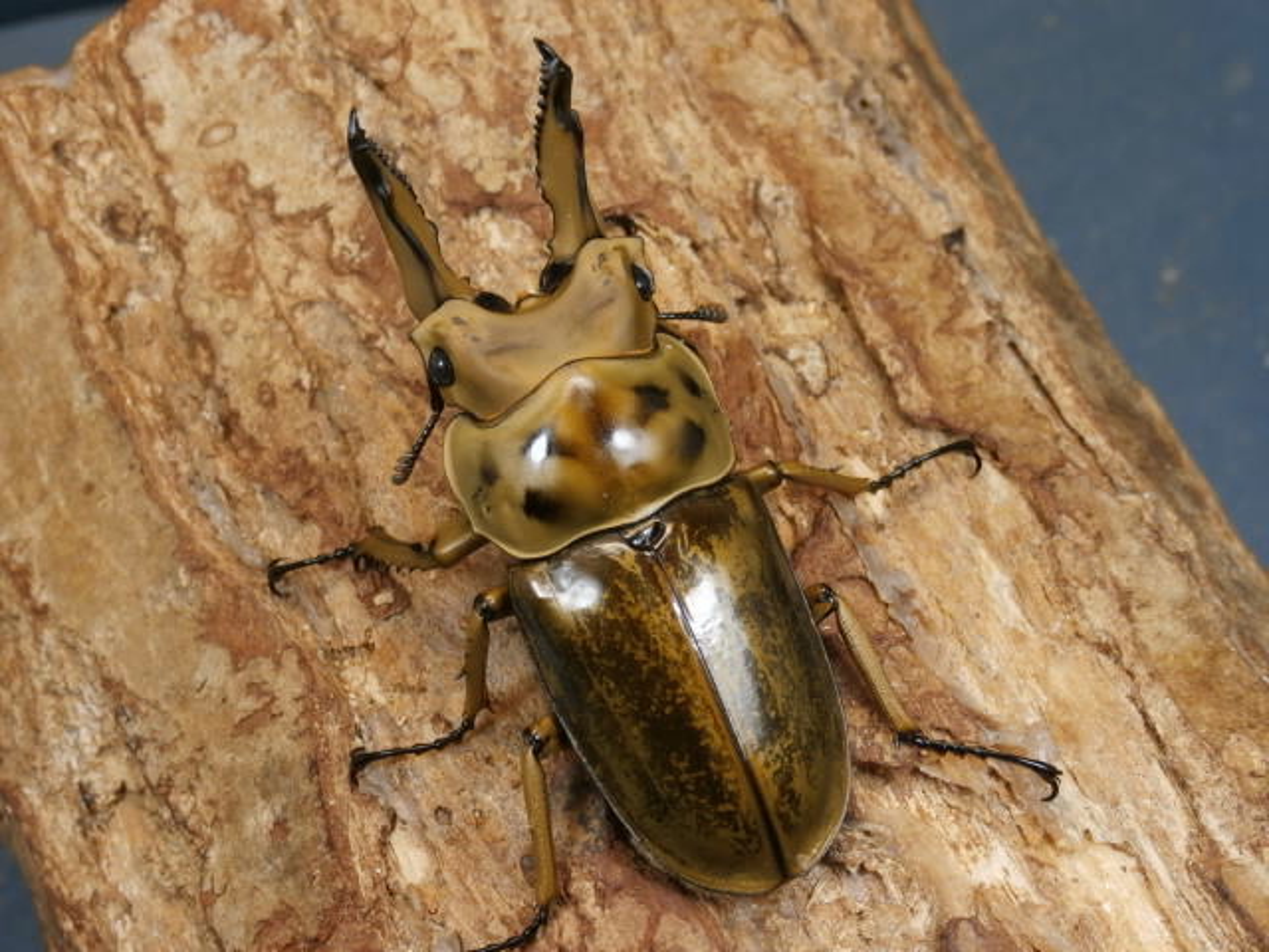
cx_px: 634
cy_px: 476
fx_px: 2456
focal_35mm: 67
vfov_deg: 21.9
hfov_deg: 29.0
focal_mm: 11.86
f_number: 4.3
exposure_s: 1/80
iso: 125
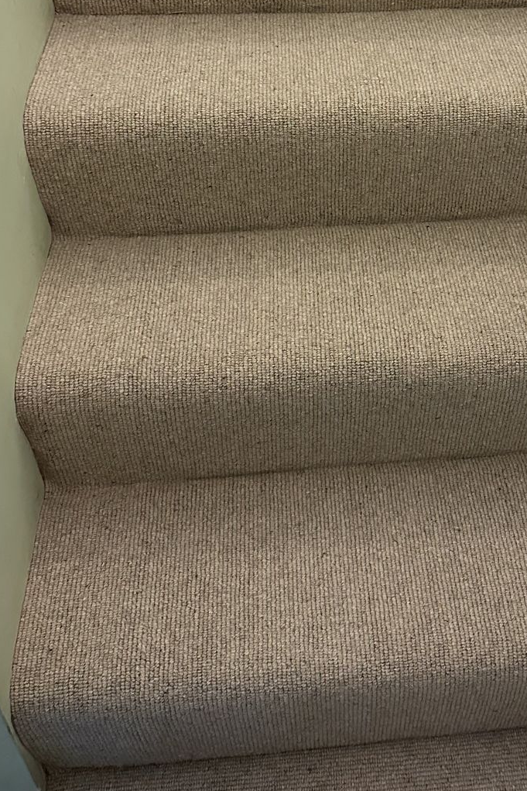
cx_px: 378
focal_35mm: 44
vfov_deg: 43.0
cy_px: 191
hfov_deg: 30.1
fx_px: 966
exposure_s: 1/40
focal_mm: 6.86
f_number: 1.78
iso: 640
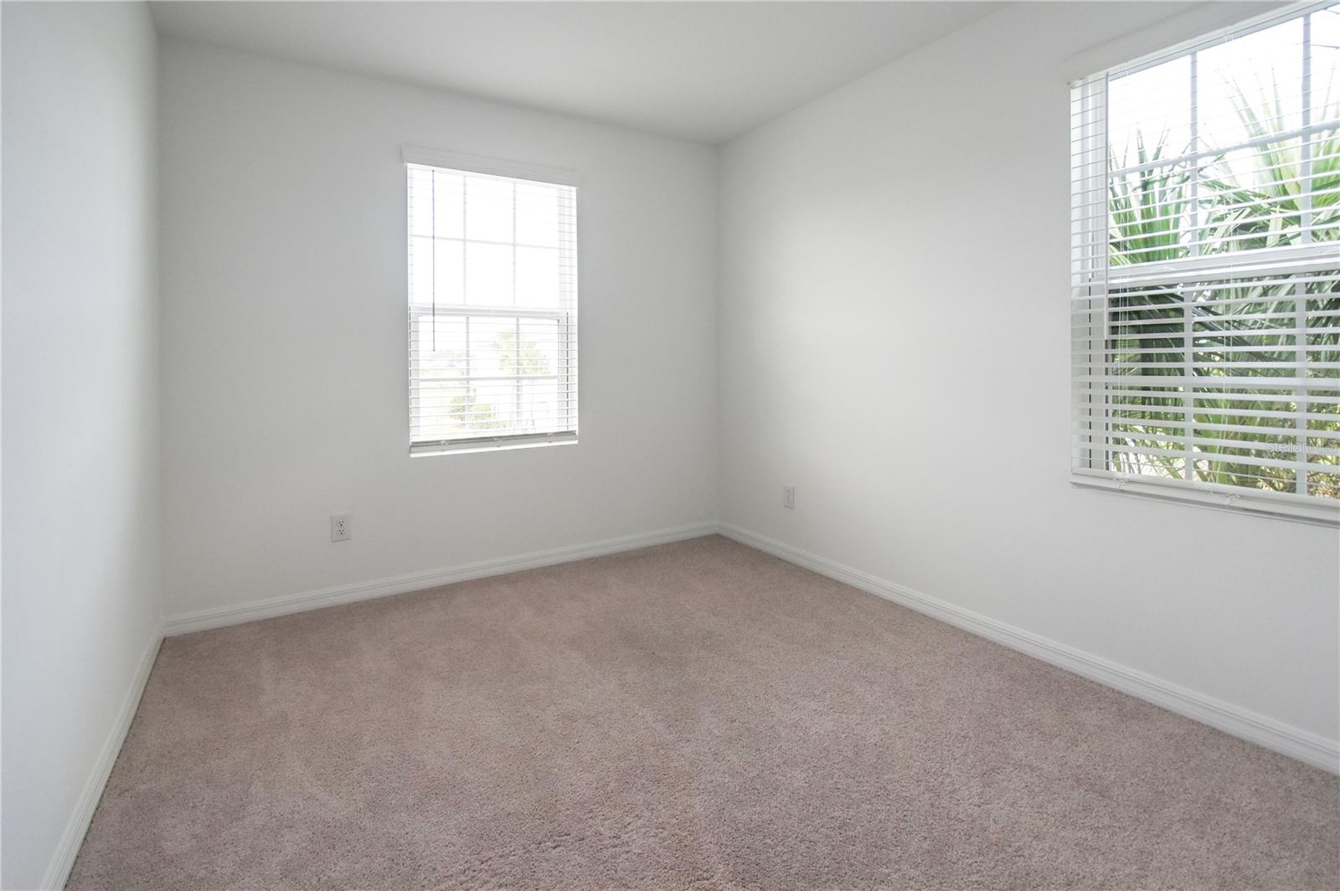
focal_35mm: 15
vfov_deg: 77.2
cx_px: 670
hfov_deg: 100.4
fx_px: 558
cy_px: 446
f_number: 3.5
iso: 220
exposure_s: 1/125
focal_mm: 10
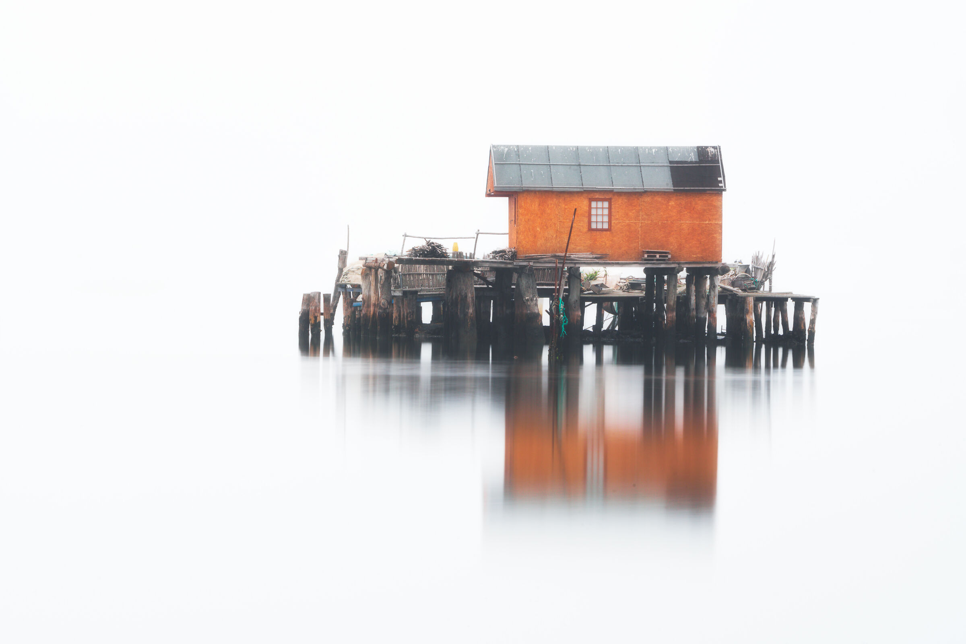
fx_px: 6010
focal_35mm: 224
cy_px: 322
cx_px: 483
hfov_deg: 9.2
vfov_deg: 6.1
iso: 100
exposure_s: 186
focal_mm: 224
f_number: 29
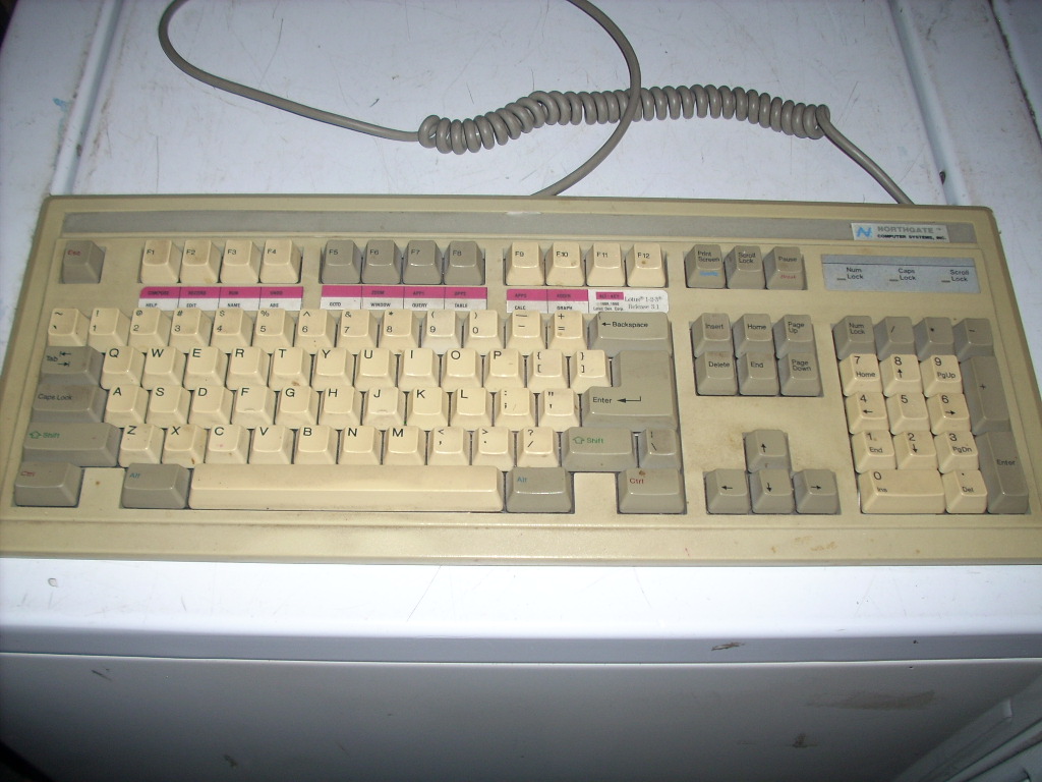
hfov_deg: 50.1
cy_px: 391
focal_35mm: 37
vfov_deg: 38.7
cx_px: 521
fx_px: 1114
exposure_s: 1/60
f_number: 2.8
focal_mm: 6.2
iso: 64
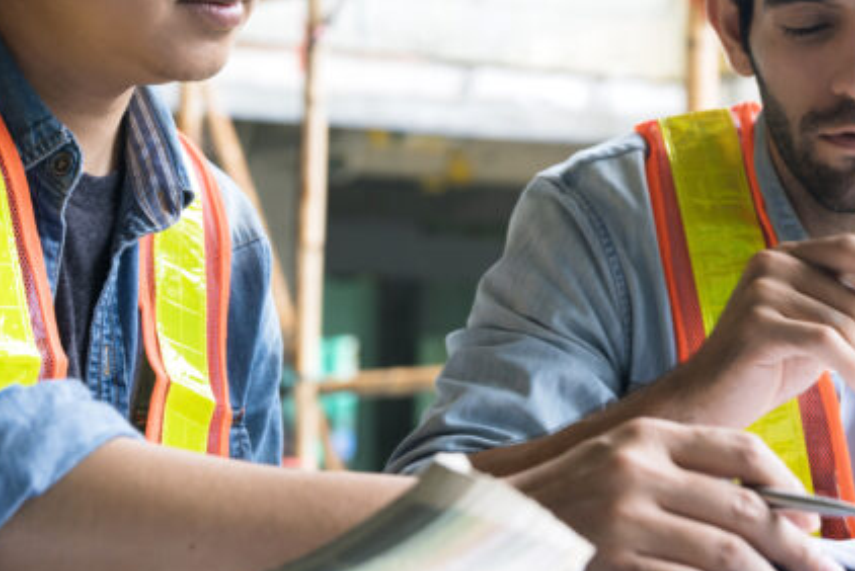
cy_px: 9
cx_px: 673
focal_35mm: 114
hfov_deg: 17.8
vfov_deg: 11.9
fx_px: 2709
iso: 400
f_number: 3.5
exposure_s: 1/160
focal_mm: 47
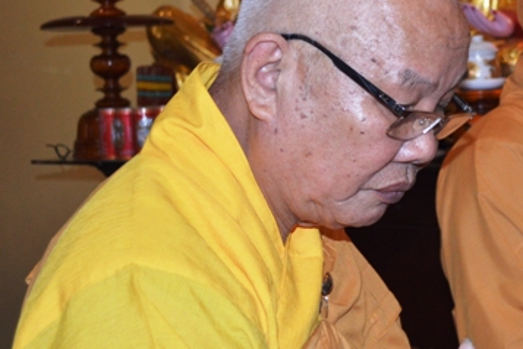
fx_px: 1249
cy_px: 123
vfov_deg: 15.9
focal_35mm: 86
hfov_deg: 23.2
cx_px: 445
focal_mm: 32
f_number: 4.8
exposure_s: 1/60
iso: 1000
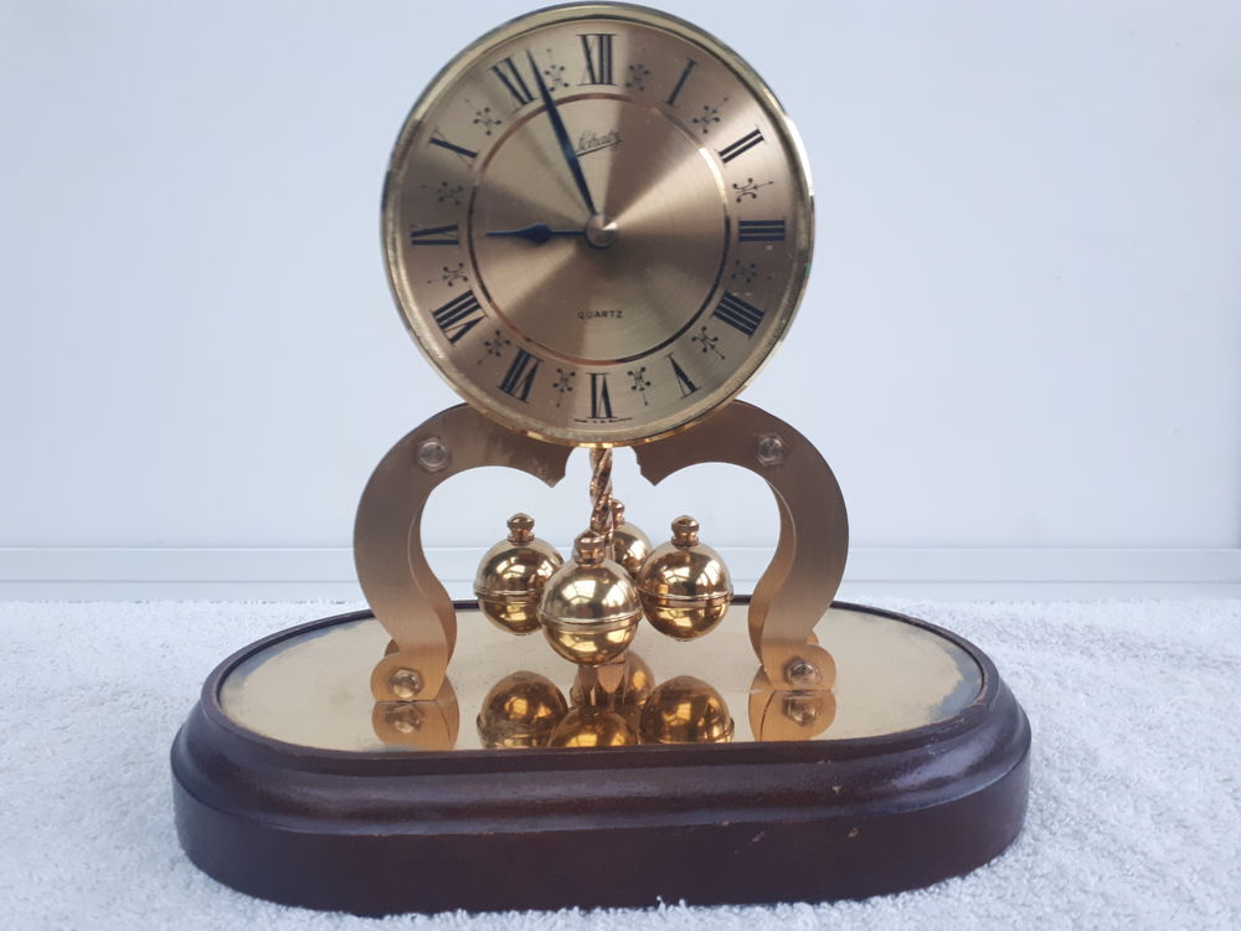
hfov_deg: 65.3
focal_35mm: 27
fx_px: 968
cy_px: 466
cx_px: 620
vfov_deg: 51.4
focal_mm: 3.6
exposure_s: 1/20
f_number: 1.9
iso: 200
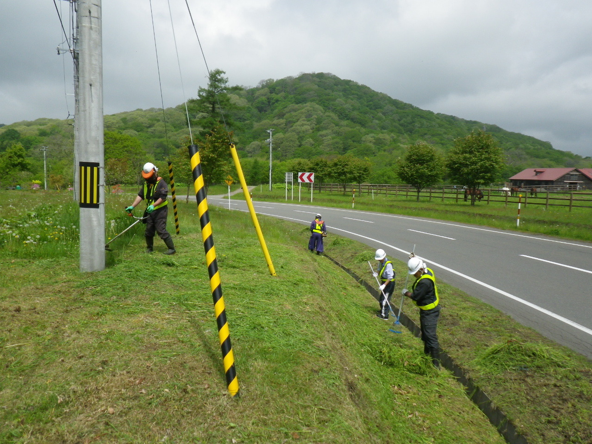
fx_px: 479
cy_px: 222
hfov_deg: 63.4
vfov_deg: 49.7
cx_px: 296
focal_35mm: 28
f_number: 4.2
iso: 80
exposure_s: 1/800
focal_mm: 5
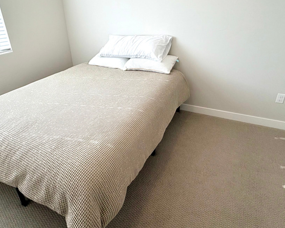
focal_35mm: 24
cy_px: 98
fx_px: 202
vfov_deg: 58.5
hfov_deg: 70.1
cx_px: 127
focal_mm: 2.22
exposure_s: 1/146
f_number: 2.2
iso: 40
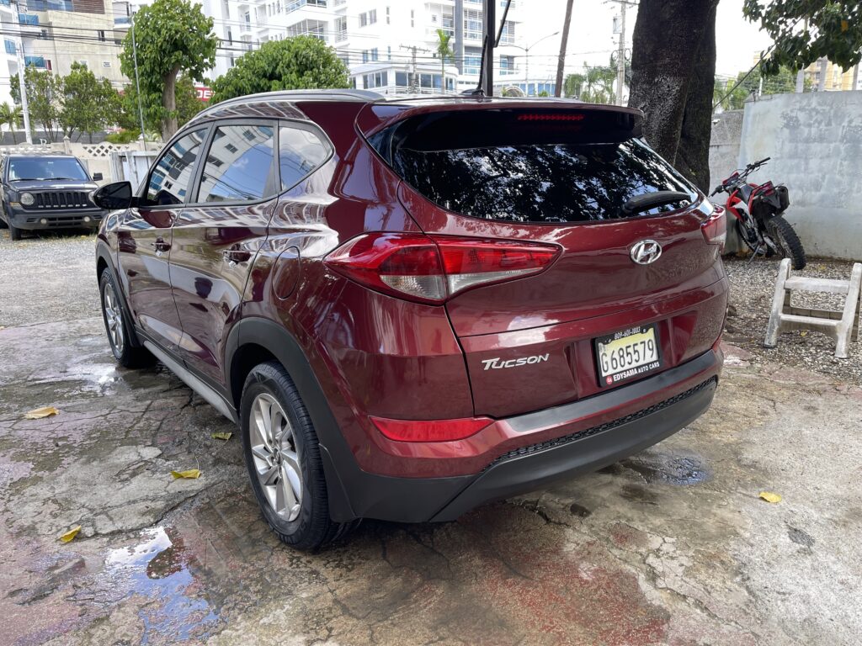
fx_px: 623
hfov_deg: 69.4
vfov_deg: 54.9
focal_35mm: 25
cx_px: 431
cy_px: 323
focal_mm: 5.1
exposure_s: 1/136
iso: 32
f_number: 1.6
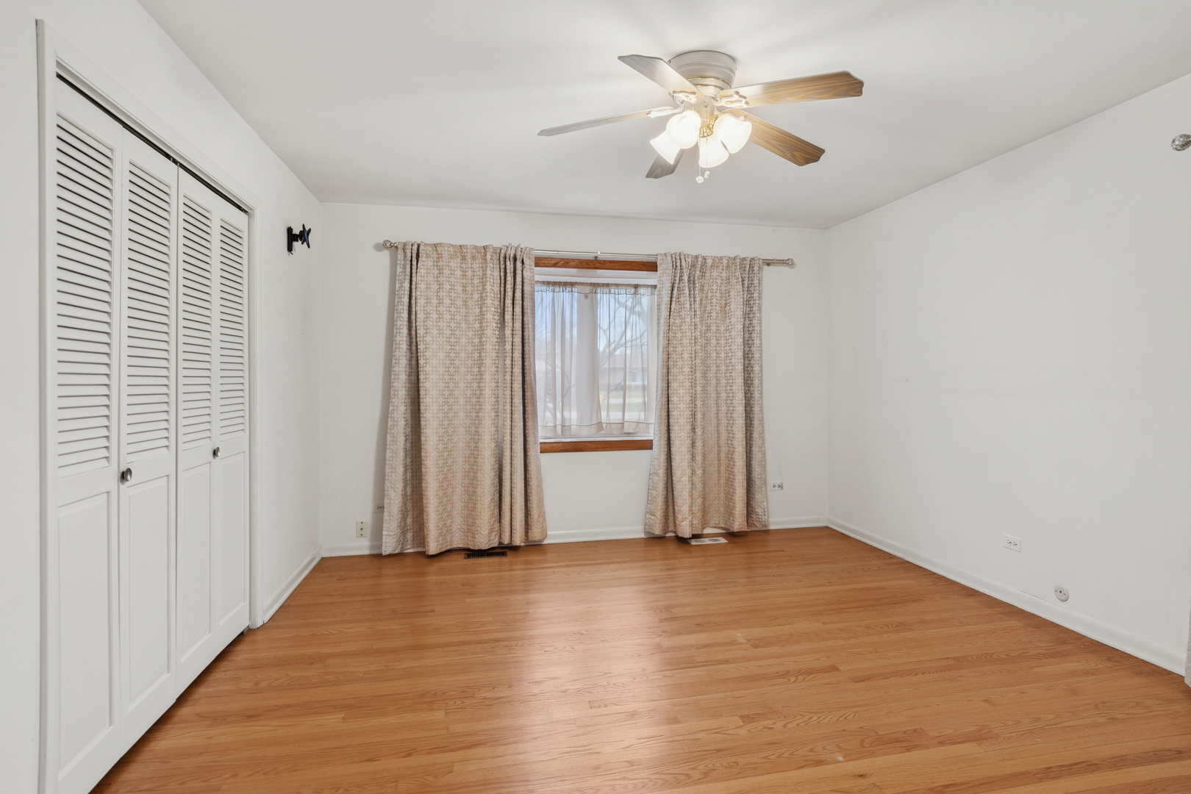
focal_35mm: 18
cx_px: 596
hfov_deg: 90.0
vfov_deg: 67.4
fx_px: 595
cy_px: 397
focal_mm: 12
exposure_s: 1/10
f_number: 8
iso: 320
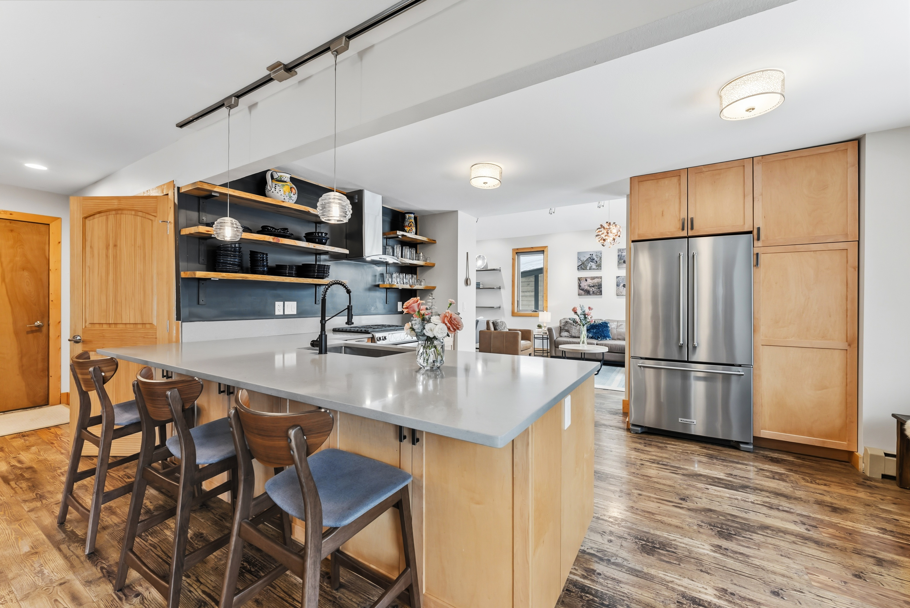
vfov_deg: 81.3
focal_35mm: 14
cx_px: 455
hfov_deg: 104.2
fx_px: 354
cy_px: 304
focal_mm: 14
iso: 250
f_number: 7.1
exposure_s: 1/50
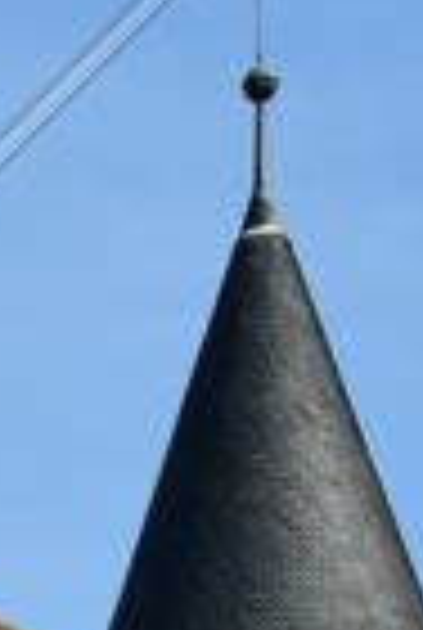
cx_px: -922
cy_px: 1071
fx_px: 3911
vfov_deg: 8.9
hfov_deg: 5.7
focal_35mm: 223
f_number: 10
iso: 100
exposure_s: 1/125
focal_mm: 24
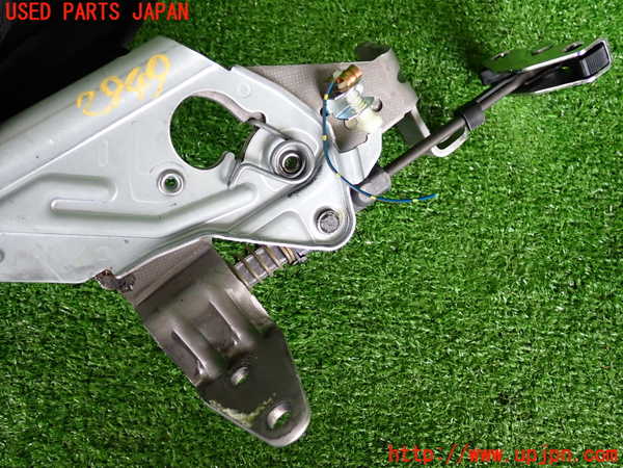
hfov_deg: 56.8
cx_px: 312
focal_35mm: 32
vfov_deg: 44.2
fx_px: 576
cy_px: 234
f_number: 2.4
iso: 320
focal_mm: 5.79
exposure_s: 1/100
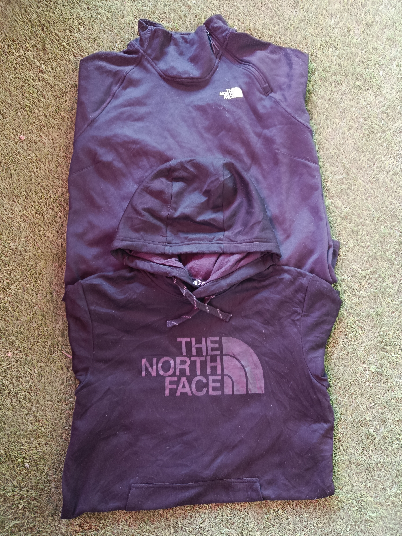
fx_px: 372
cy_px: 268
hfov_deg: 56.8
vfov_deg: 71.6
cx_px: 201
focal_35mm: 24
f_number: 1.7
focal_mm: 5.24
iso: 1443
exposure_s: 1/24
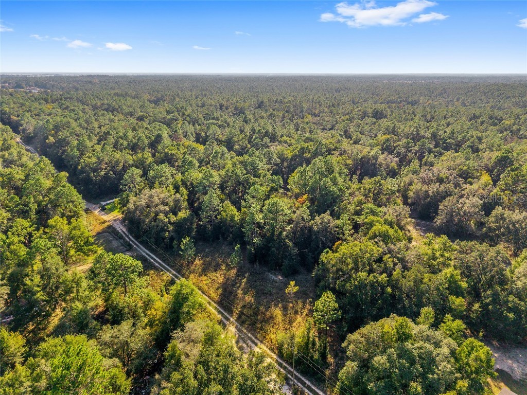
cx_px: 264
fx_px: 365
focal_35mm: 24
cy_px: 198
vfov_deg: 56.8
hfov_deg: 71.6
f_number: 1.8
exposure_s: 1/5000
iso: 410
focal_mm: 8.67
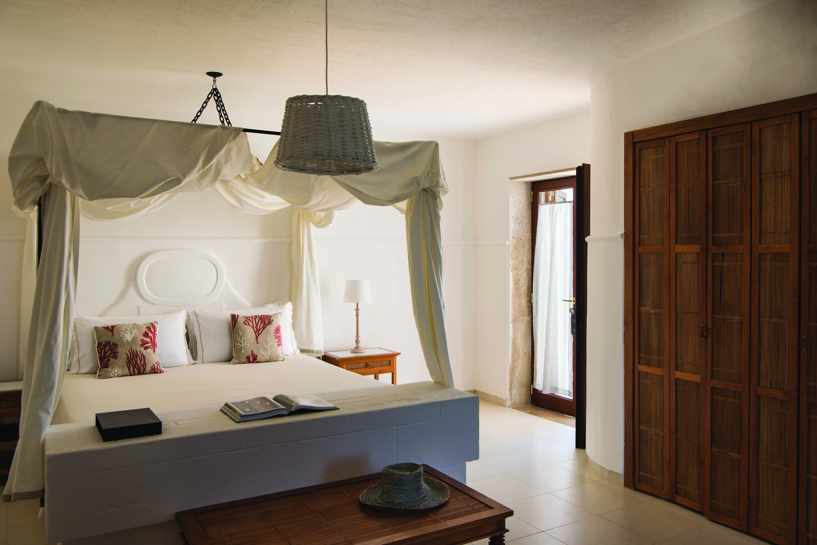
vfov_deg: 43.6
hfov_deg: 61.9
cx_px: 408
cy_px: 272
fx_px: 681
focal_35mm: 30
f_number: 10
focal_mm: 30
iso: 200
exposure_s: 1/50
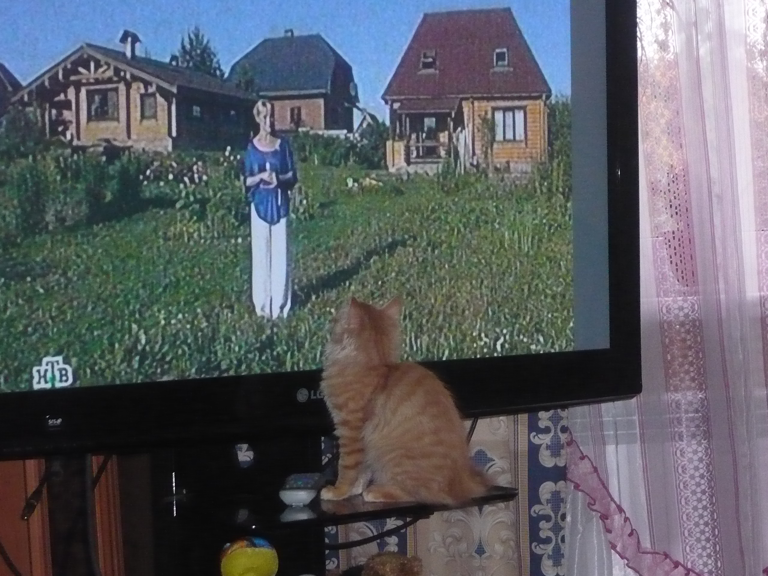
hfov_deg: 17.0
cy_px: 288
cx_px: 384
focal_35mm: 116
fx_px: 2574
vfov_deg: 12.8
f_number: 4.8
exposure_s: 1/30
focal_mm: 16.1
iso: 640
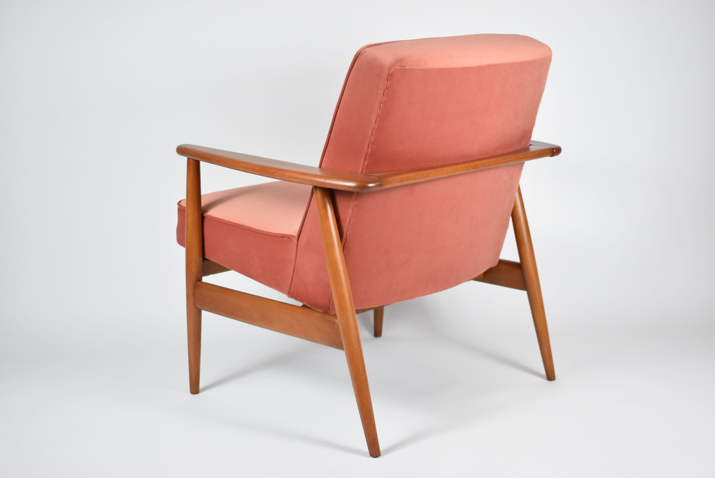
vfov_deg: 26.5
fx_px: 1014
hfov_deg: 38.9
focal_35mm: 51
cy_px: 239
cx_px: 358
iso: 1000
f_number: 4.5
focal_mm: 34
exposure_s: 1/125
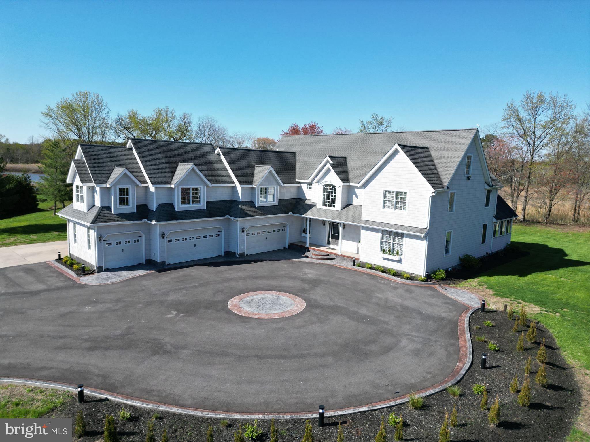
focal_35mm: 24
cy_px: 221
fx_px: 409
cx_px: 295
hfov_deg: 71.6
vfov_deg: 56.8
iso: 140
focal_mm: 6.72
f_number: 1.7
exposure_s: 1/2500
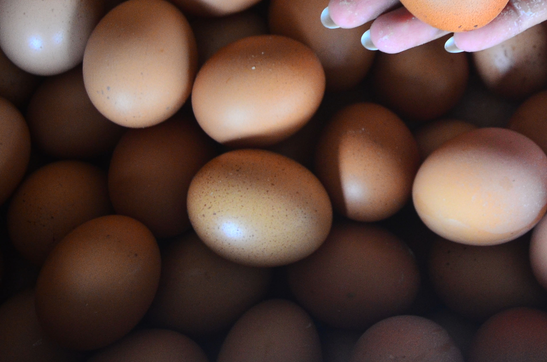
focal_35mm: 65
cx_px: 403
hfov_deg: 30.6
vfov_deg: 20.3
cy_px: 13
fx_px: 986
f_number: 3.8
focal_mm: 22
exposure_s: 1/60
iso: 800
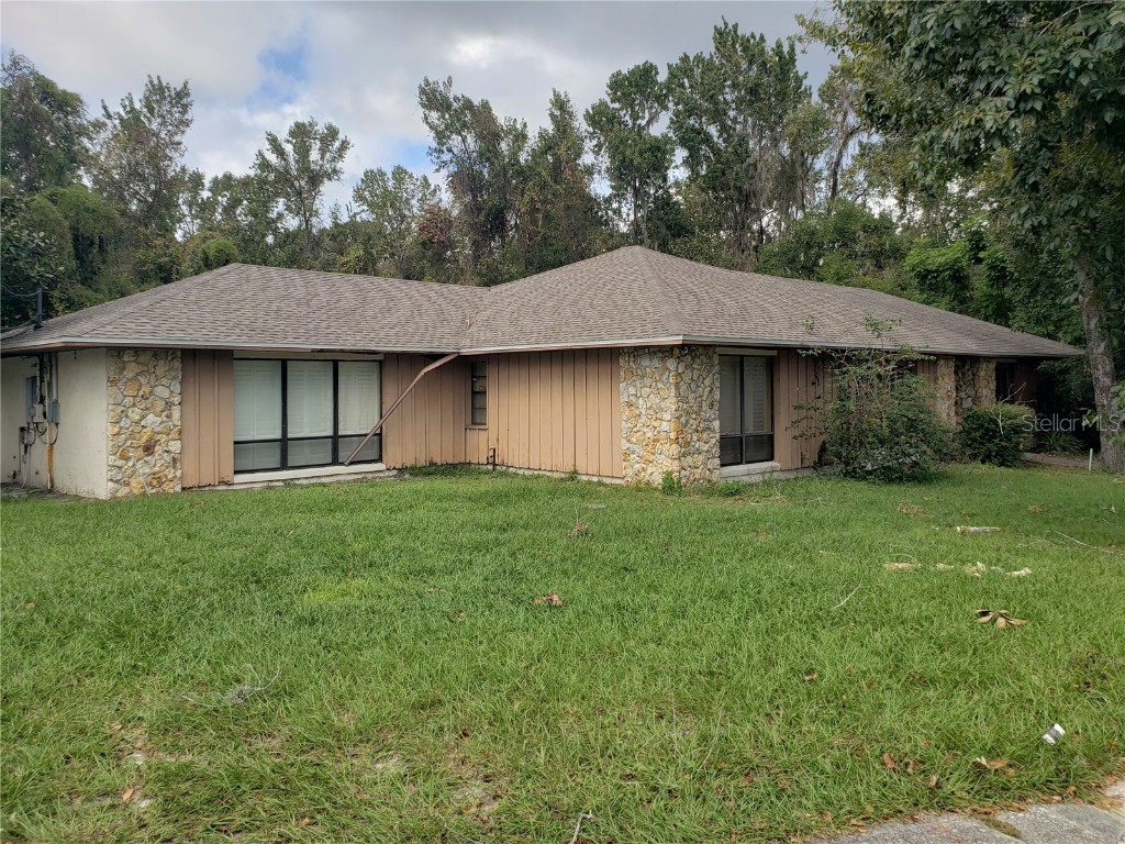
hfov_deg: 67.3
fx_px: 845
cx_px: 562
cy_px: 422
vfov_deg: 53.1
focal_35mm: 26
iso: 50
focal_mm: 4.3
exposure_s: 1/831
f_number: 2.4
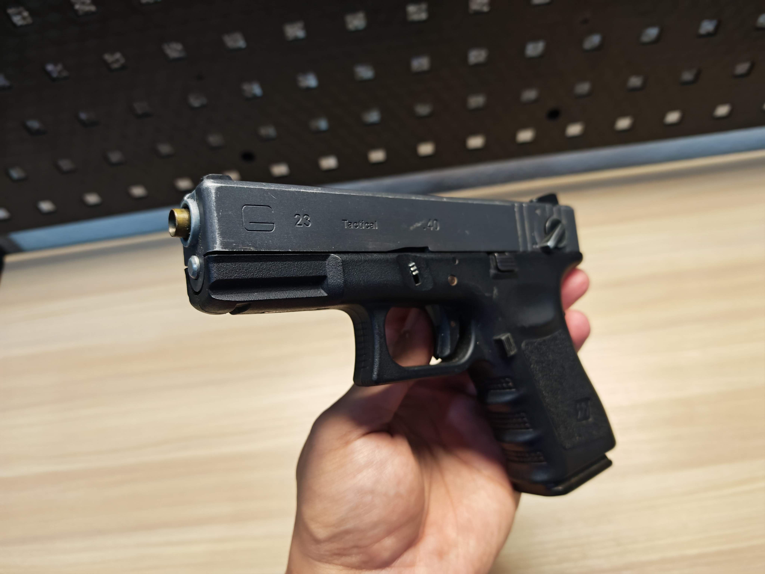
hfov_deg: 71.6
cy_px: 287
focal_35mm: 24
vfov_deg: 56.8
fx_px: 530
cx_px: 382
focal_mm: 6.83
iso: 200
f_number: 2
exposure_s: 1/100
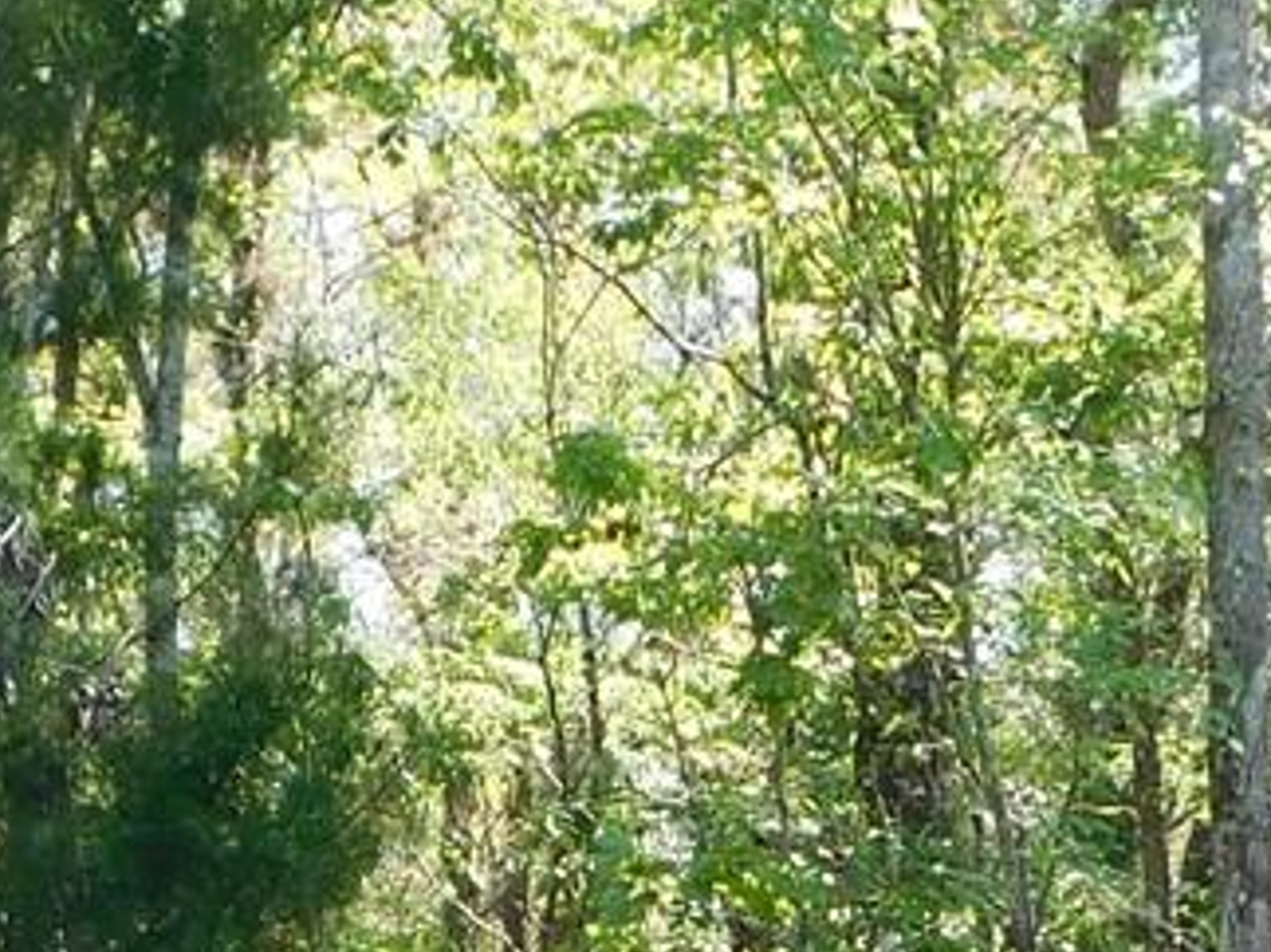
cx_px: 354
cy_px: 1318
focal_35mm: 114
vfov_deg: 12.5
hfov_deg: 17.2
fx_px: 4184
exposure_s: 1/250
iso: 125
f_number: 3
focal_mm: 4
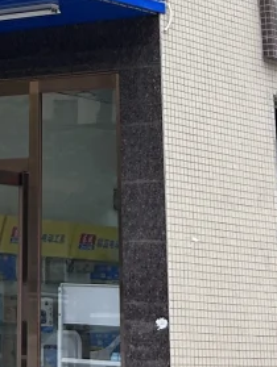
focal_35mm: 134
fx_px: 1426
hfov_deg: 10.9
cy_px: -381
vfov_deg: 12.7
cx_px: -69
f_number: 1.5
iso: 50
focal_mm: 5.7
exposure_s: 1/607
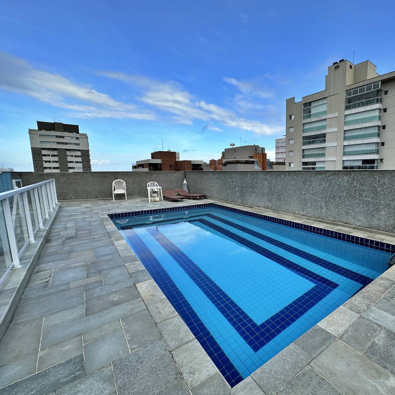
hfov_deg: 81.3
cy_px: 199
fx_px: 219
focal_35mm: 17
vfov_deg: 84.0
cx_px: 262
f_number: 2.2
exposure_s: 1/868
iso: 40
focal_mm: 2.22
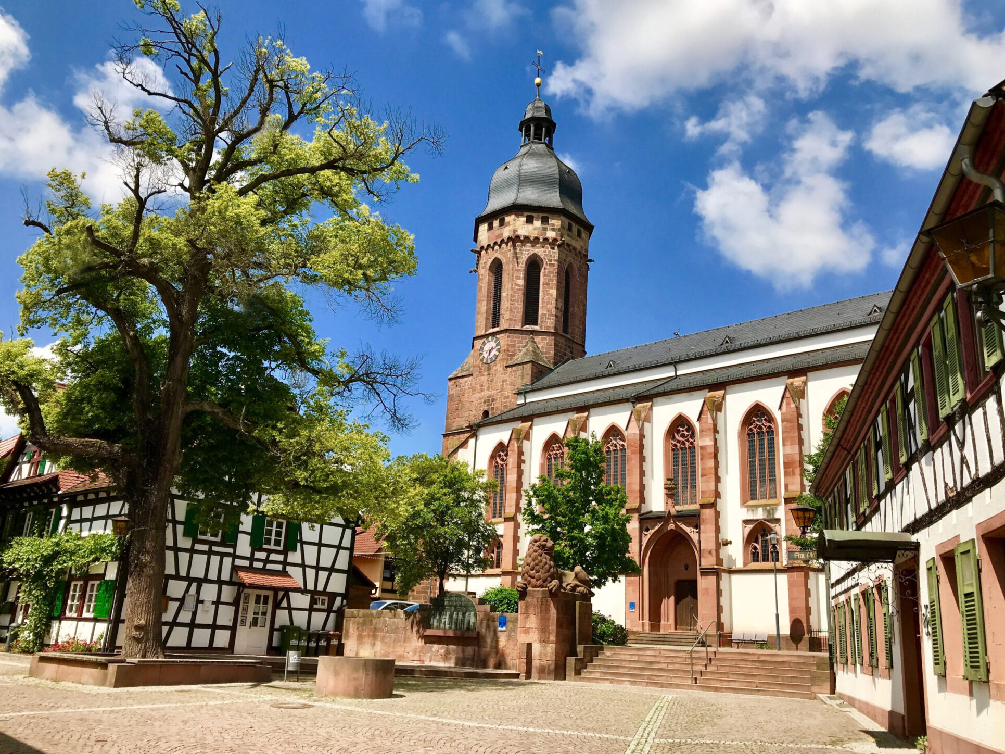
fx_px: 842
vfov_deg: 48.2
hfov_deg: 61.7
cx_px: 517
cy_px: 388
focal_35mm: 29
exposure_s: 1/2740
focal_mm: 4
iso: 20
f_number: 1.8
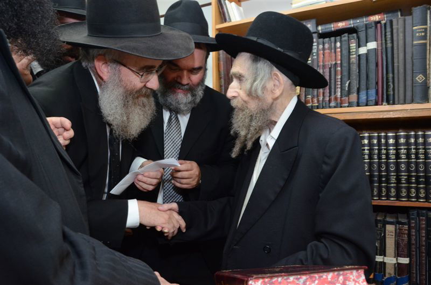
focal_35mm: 27
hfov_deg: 67.5
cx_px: 216
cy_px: 142
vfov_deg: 47.7
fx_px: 323
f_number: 6.3
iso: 1600
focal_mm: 18
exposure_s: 1/60
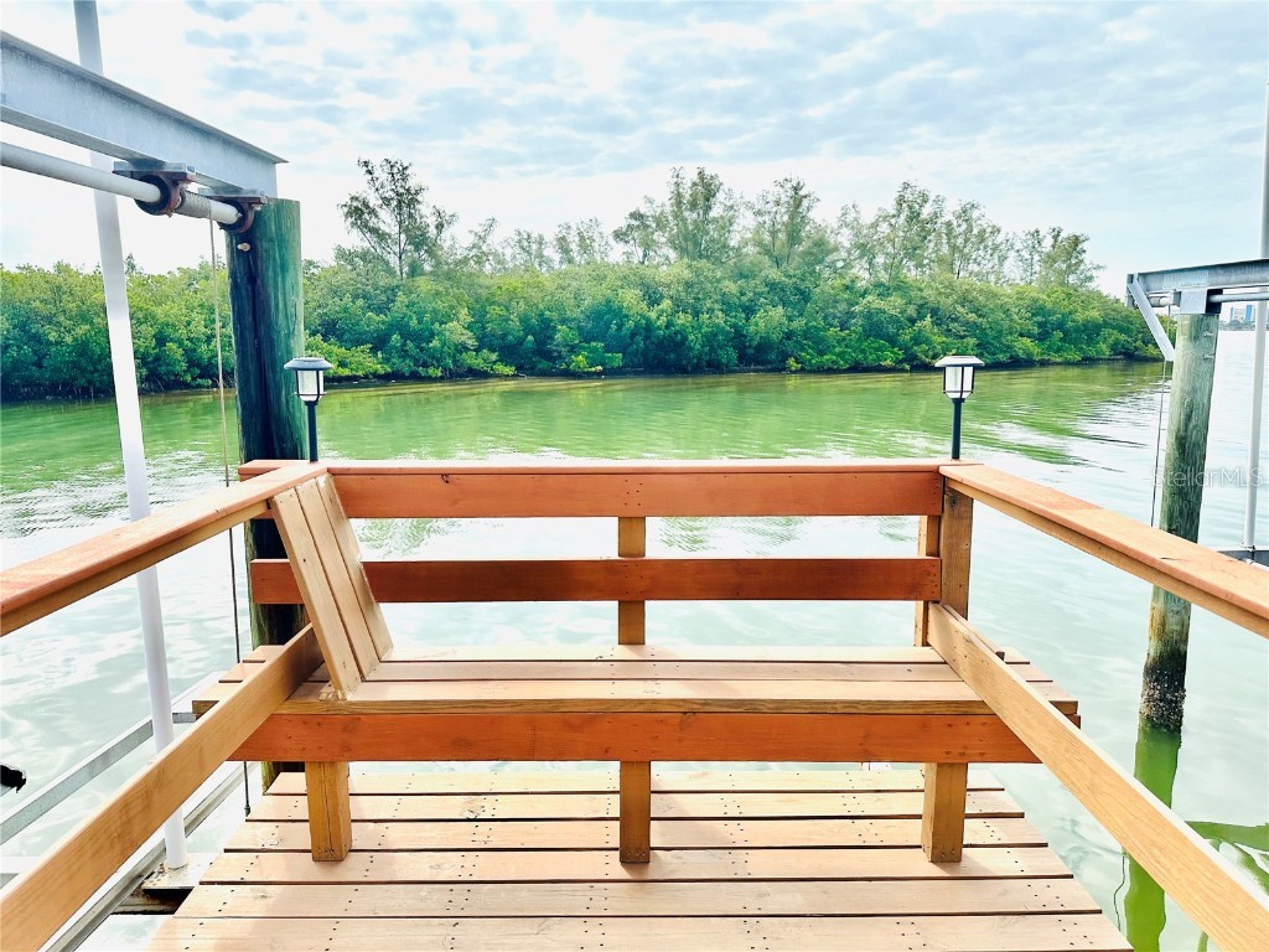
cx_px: 634
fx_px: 880
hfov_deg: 71.6
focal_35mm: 24
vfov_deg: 56.8
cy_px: 476
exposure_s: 1/4545
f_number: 1.78
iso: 80
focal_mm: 6.86
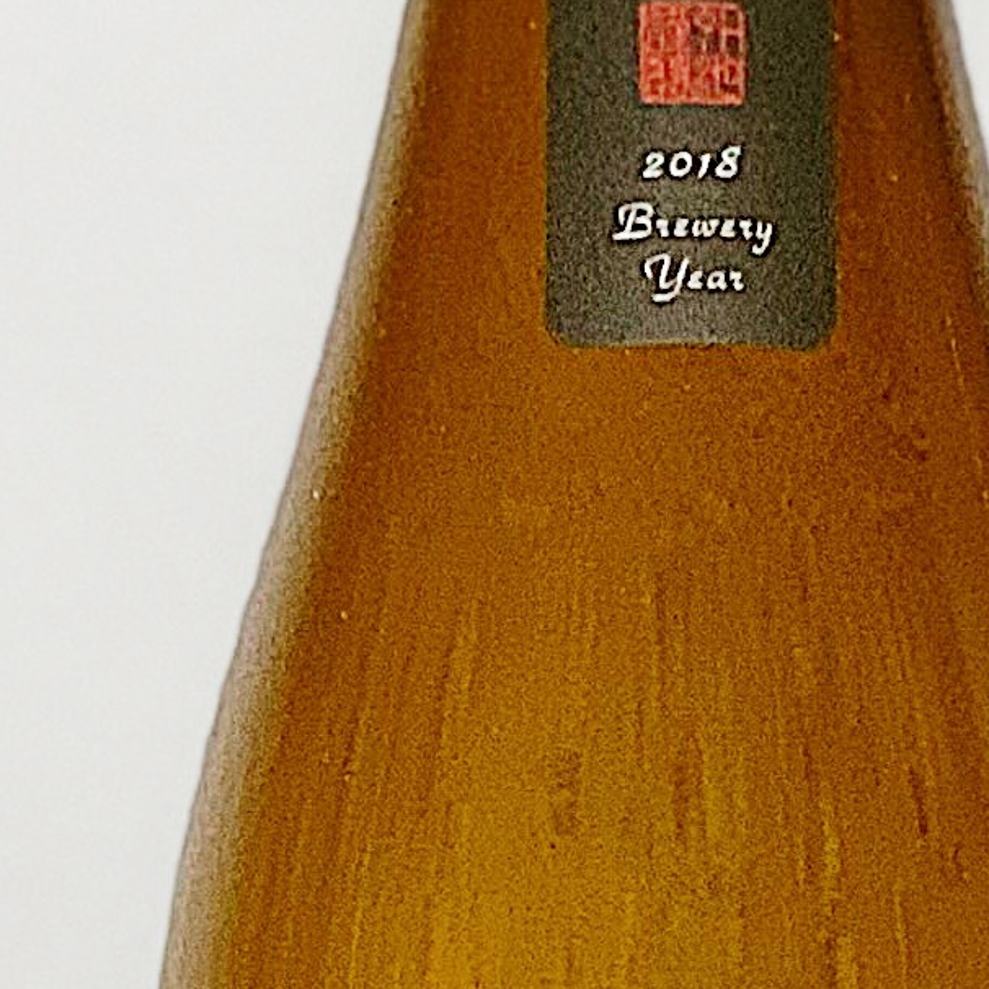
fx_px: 9891
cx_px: 703
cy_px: 956
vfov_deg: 5.7
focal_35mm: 306
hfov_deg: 5.7
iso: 80
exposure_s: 1/49
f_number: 2.4
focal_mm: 6
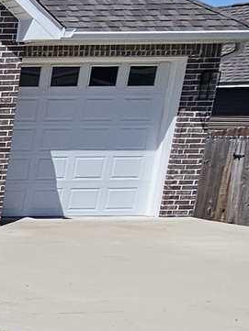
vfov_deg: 22.8
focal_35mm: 83
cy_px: 312
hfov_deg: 10.8
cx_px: -523
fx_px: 796
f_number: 2.2
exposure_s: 1/3084
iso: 50
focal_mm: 2.2
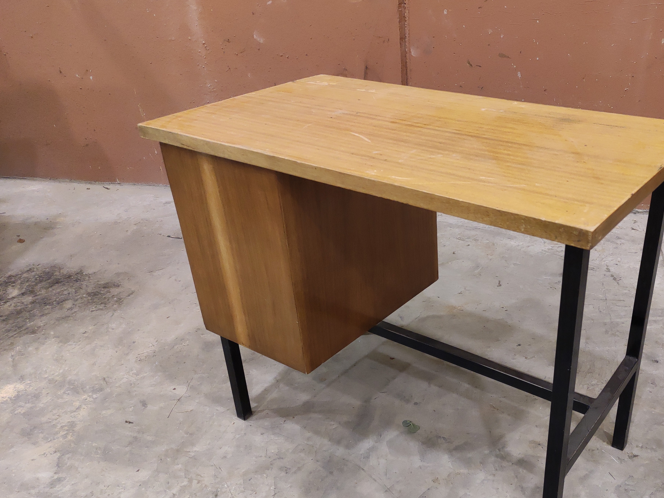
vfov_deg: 42.7
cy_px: 304
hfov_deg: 54.5
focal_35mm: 33
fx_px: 633
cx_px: 429
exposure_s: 1/50
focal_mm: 5.43
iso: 355
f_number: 1.89
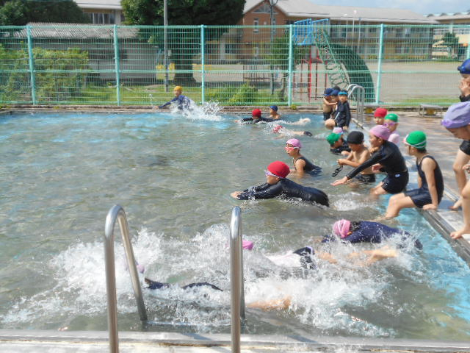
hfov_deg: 47.9
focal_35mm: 39
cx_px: 235
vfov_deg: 36.8
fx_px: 530
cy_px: 176
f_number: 3.9
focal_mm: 6.7
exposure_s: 1/640
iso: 80
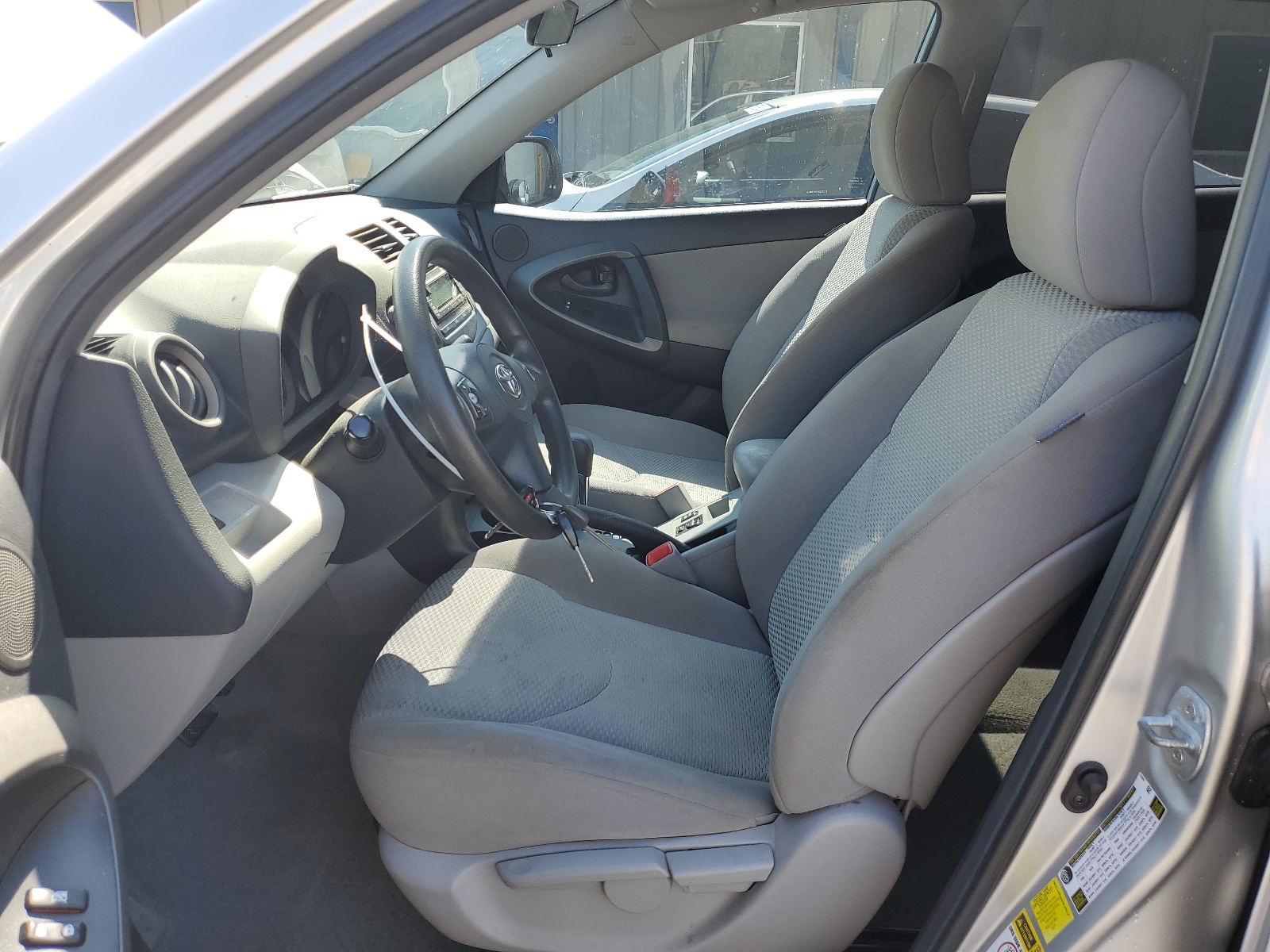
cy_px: 476
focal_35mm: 26
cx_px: 635
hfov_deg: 67.3
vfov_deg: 53.1
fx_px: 954
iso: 50
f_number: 1.5
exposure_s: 1/476
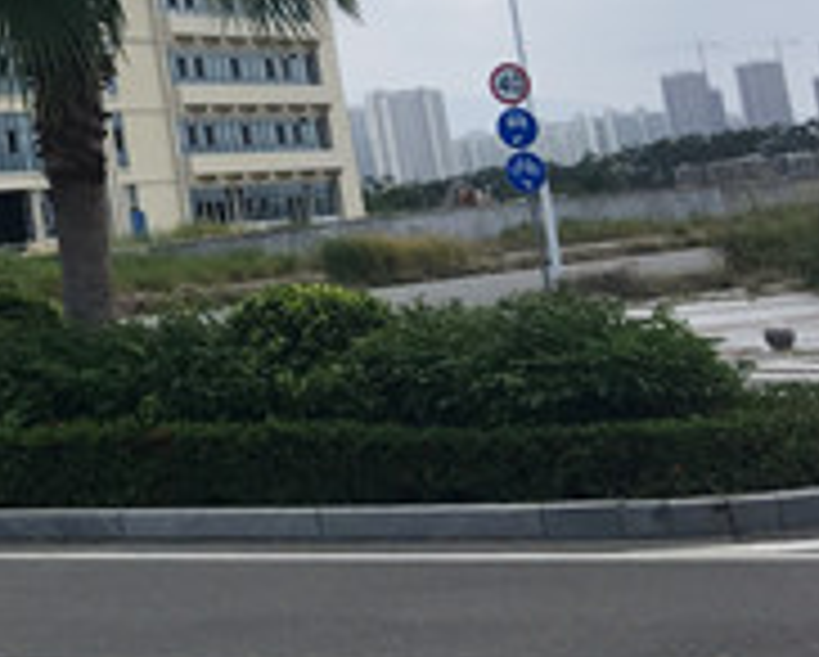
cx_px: -562
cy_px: -169
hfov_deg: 16.5
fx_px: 2451
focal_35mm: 101
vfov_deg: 14.7
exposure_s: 1/1748
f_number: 2.2
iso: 25
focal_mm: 4.15
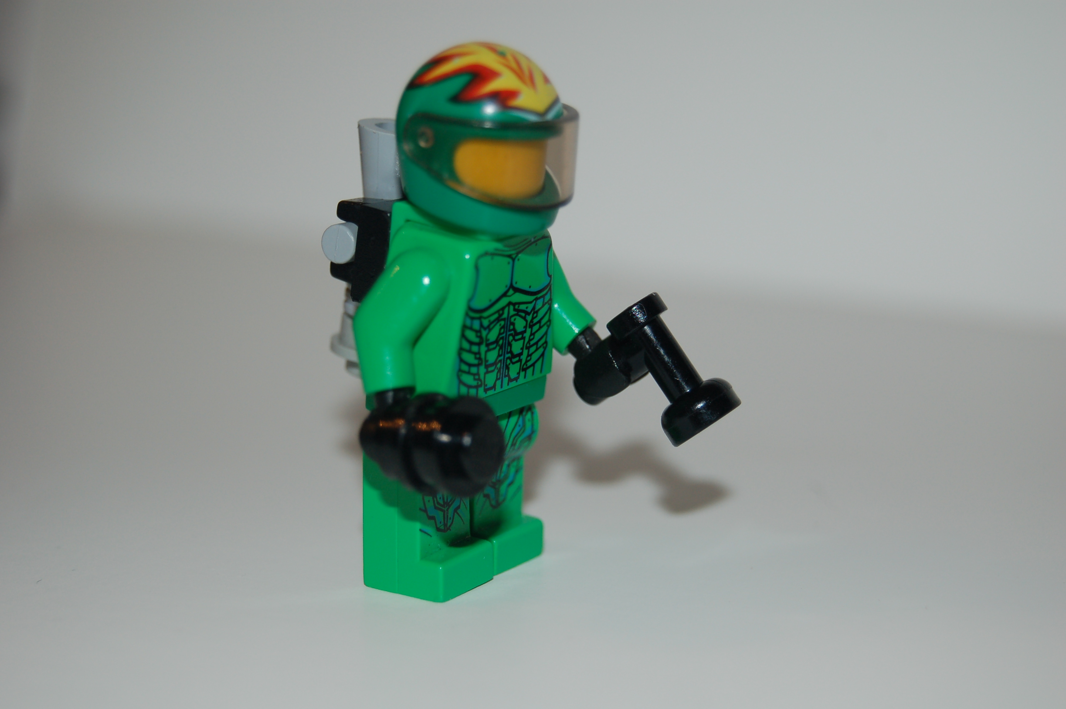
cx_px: 533
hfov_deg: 24.6
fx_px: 2441
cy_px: 354
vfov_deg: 16.5
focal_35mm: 82
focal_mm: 55
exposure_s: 1/60
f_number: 5.6
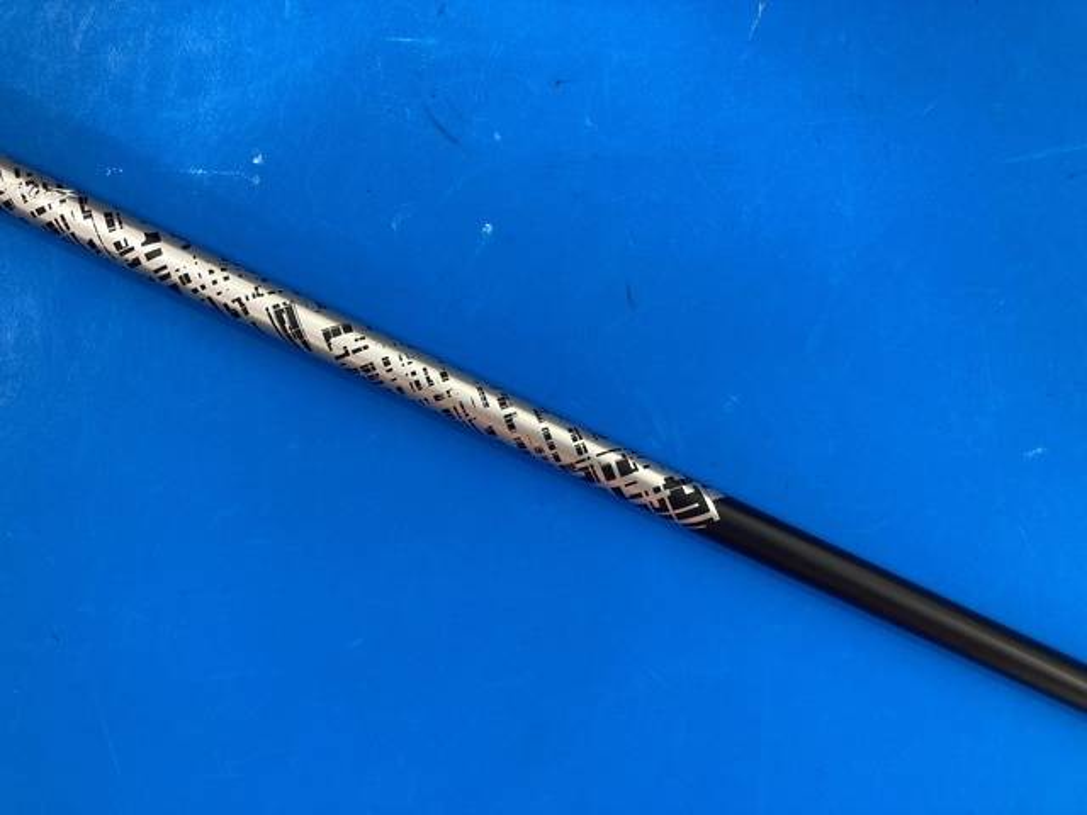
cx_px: 544
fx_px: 879
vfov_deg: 49.7
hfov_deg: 63.4
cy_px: 408
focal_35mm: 28
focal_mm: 3.99
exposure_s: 1/50
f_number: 1.8
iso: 64
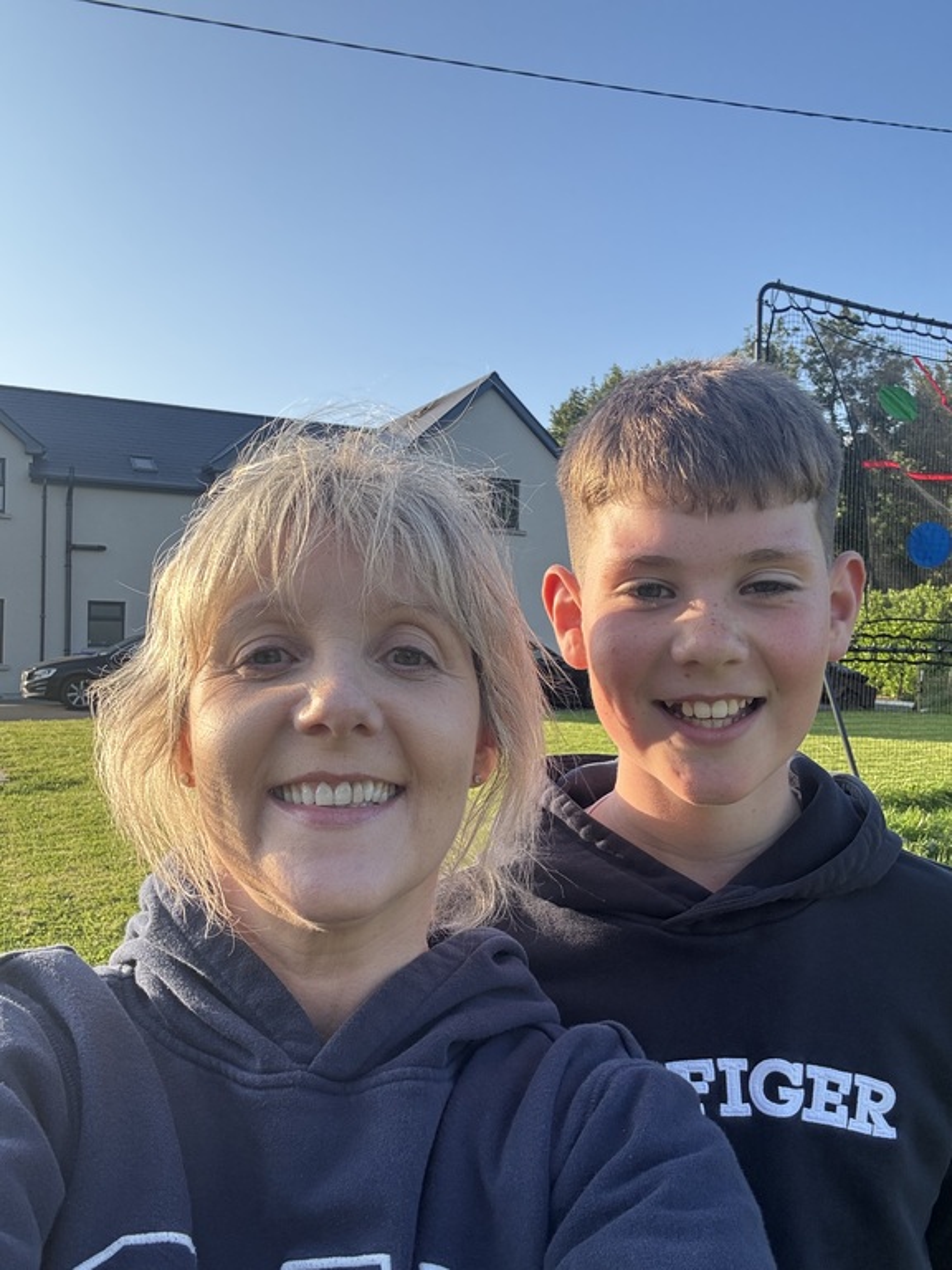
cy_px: 635
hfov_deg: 46.8
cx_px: 476
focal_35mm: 30
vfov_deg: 60.0
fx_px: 1100
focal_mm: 2.69
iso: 25
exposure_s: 1/246
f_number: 1.9
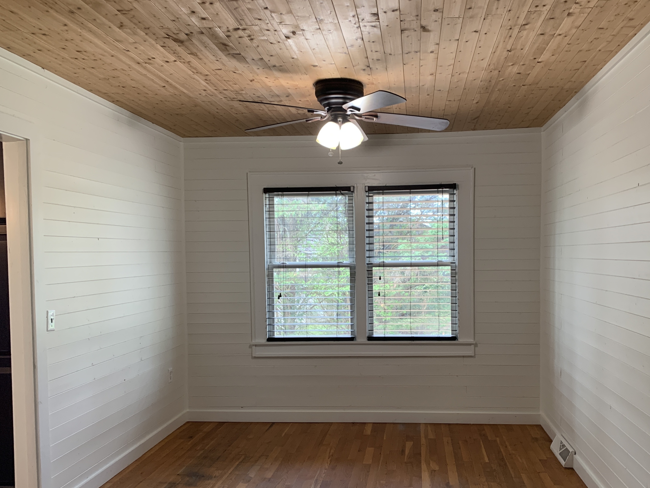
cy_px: 288
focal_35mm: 31
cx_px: 368
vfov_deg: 45.2
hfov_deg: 58.2
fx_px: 582
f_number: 1.8
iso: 80
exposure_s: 1/60
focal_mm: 4.25
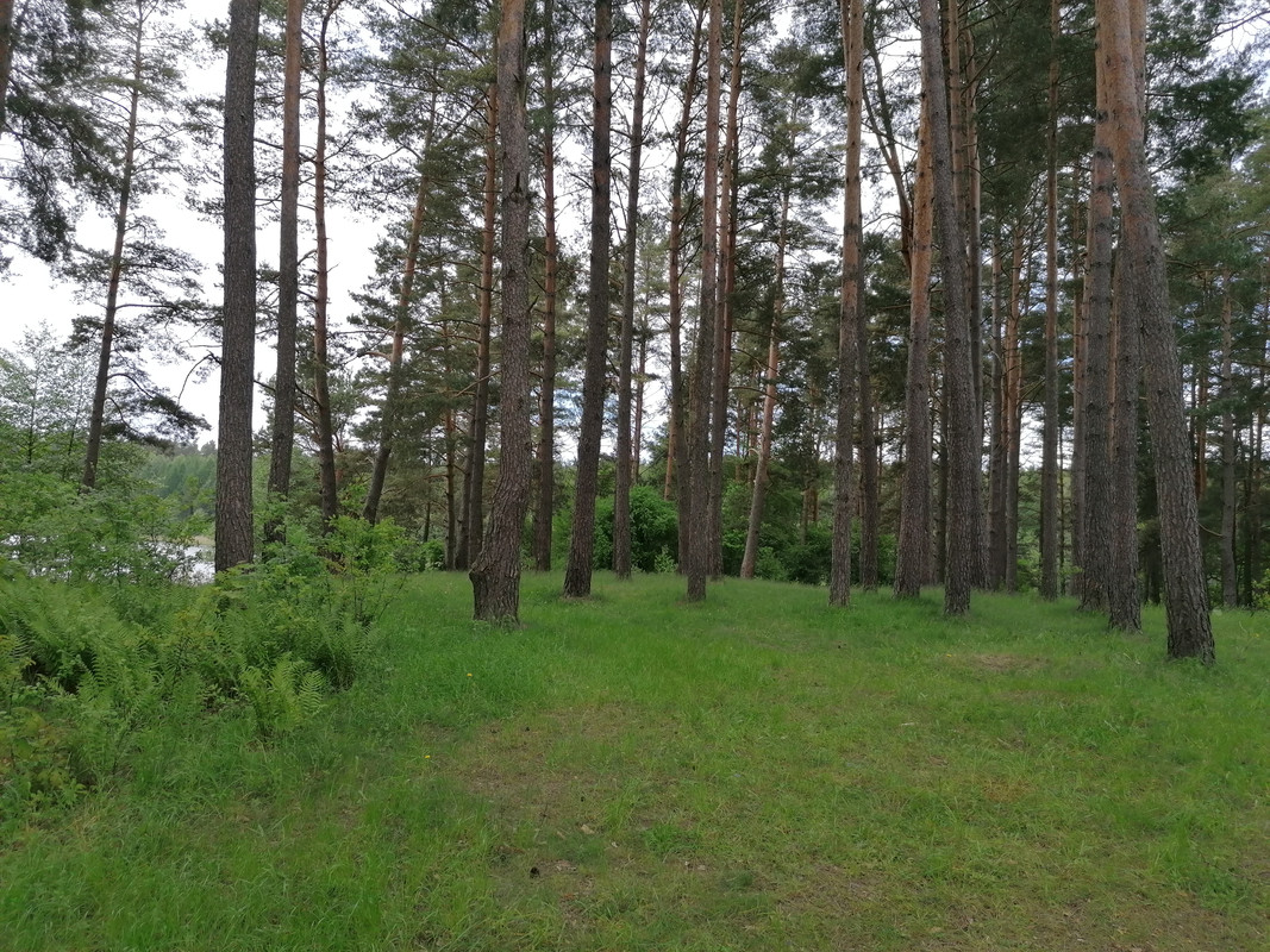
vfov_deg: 51.3
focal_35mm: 27
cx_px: 635
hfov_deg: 65.3
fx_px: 990
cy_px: 476
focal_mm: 4.75
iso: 50
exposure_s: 1/516
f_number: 1.8
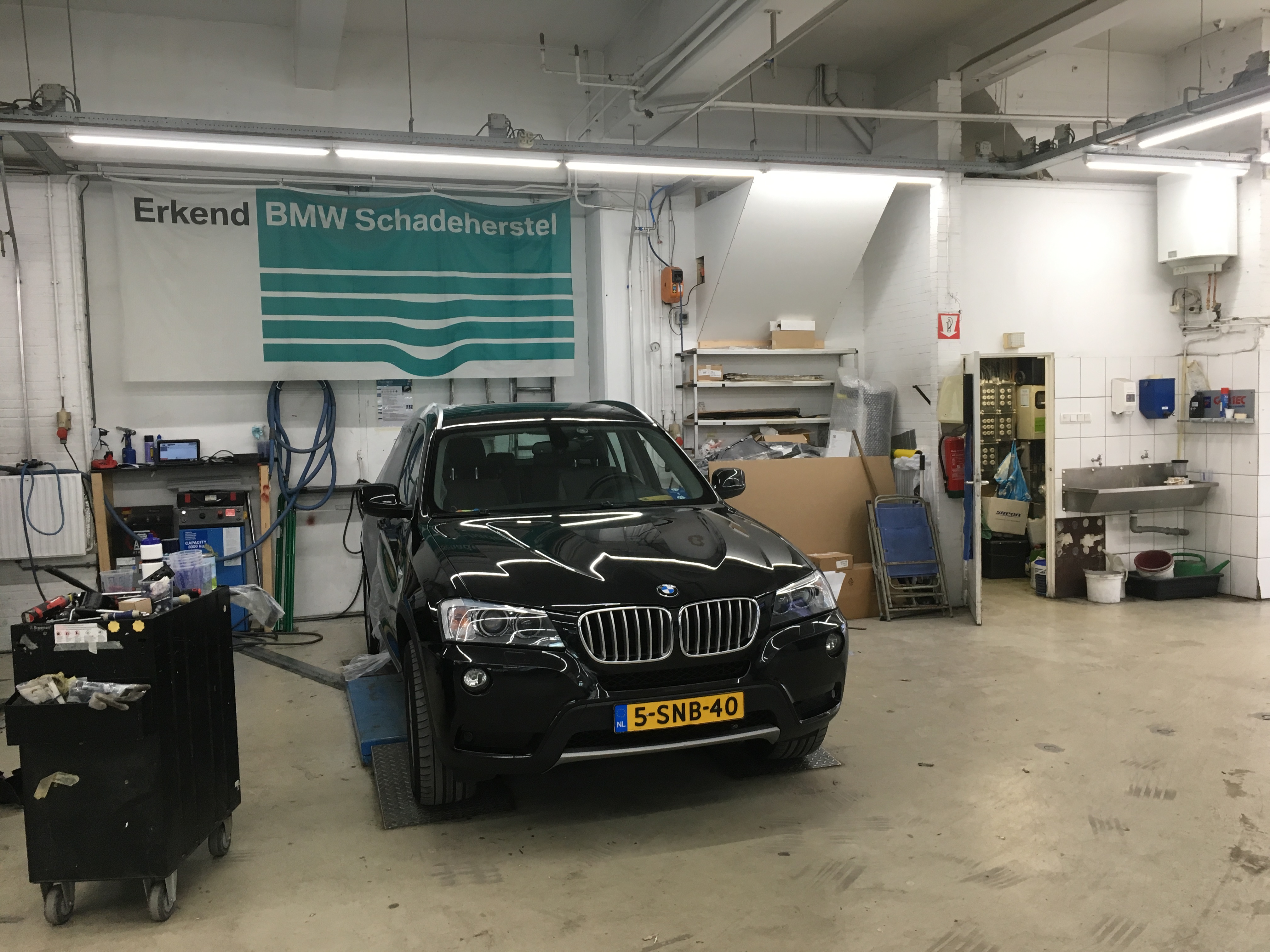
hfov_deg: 61.7
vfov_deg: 48.2
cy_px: 476
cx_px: 635
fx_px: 1064
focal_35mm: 29
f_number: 2.2
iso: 50
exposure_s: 1/33
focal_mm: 4.15
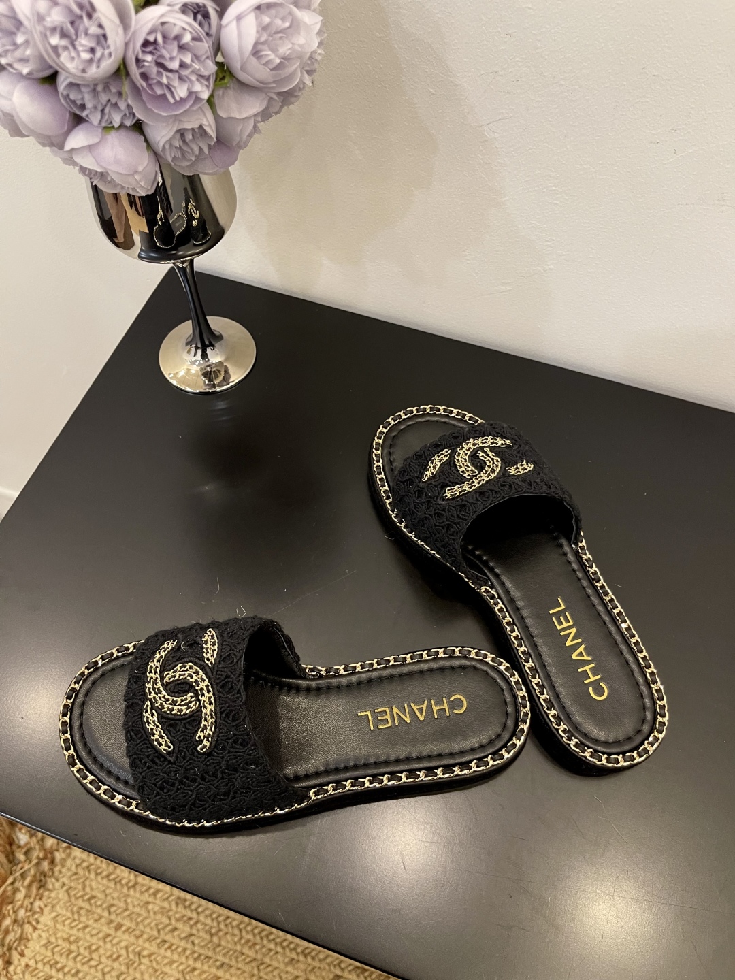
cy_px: 490
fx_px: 736
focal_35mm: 26
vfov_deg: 67.3
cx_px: 368
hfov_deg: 53.1
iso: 250
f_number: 1.6
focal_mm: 5.1
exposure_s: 1/60
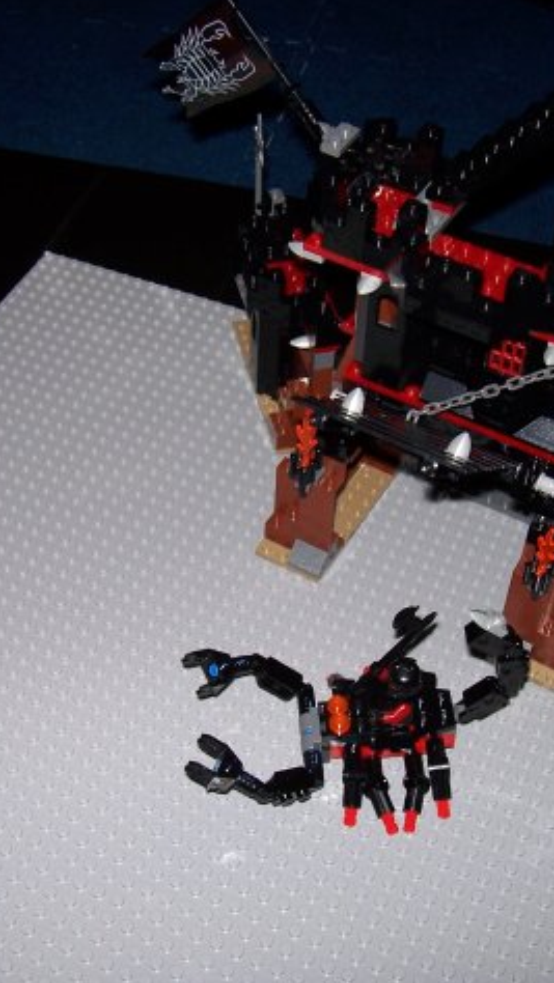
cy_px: 489
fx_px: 1304
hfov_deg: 24.0
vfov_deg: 41.3
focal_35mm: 50
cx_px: 239
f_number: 2.7
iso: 80
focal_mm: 5.6
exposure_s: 1/60
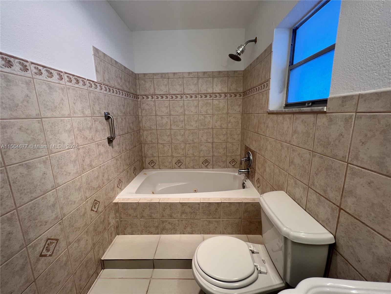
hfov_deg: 106.2
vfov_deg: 89.9
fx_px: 147
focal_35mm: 13
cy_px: 147
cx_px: 196
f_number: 1.8
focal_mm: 1.57
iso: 64
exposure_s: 1/120
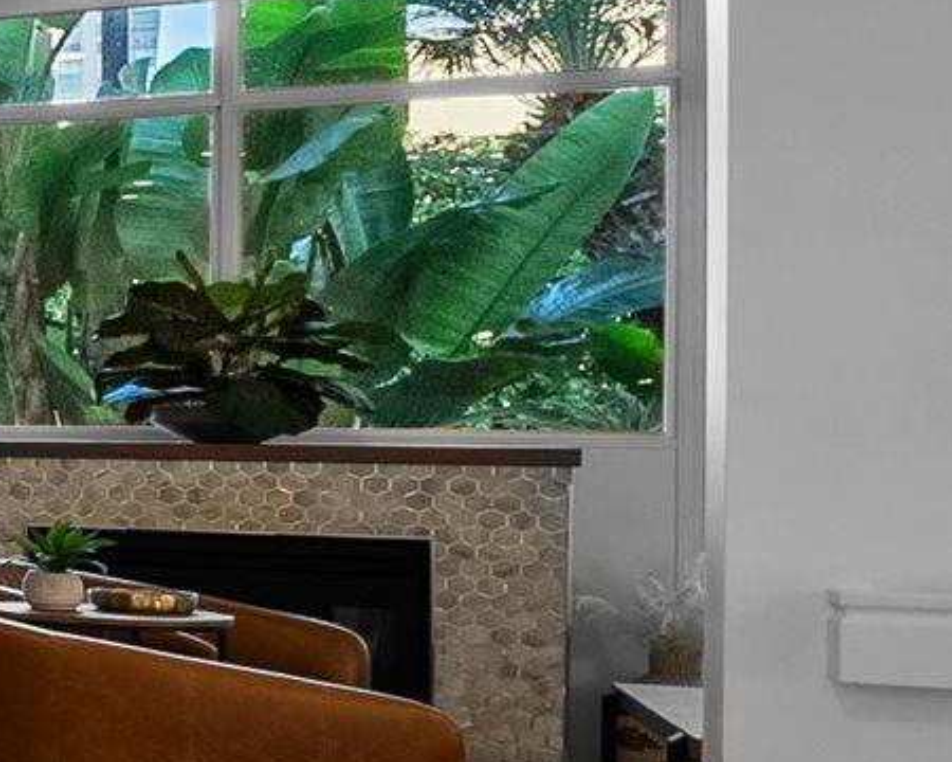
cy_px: 420
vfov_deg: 19.9
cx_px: -2200
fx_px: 2170
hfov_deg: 10.1
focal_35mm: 77
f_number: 6.3
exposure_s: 1/1.25
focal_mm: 12
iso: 125
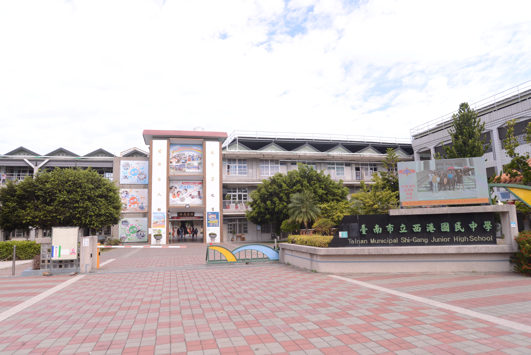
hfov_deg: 73.7
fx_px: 354
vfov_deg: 53.2
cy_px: 178
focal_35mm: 24
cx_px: 266
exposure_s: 1/320
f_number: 9
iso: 250
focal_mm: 24
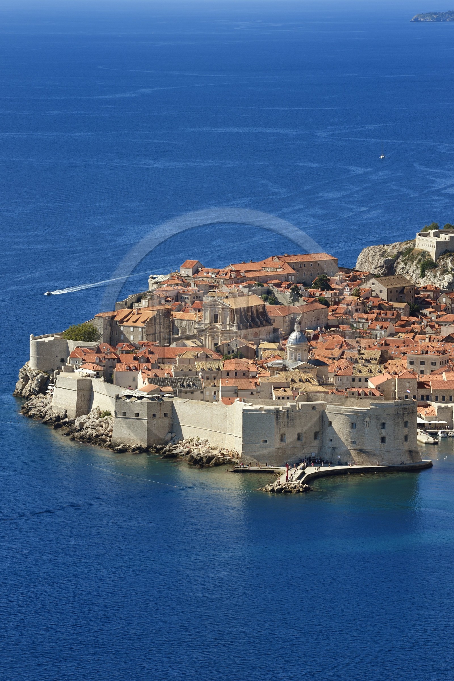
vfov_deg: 10.8
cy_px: 340
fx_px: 3595
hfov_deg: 7.2
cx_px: 227
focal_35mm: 190
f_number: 9
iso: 200
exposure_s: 1/500
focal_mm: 190
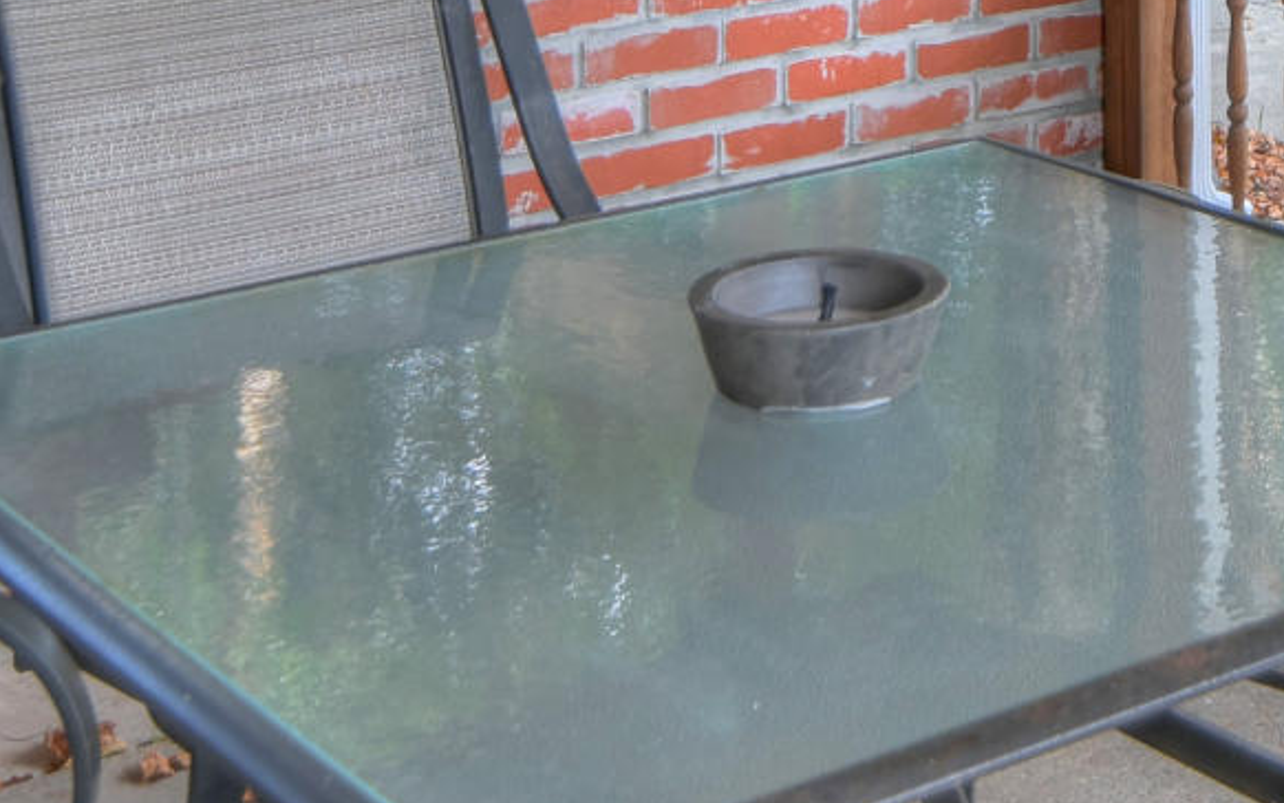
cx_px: 1277
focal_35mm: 84
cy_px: -512
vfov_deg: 14.2
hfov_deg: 23.6
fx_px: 2940
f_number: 4.5
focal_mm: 16
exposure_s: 1/80
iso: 64
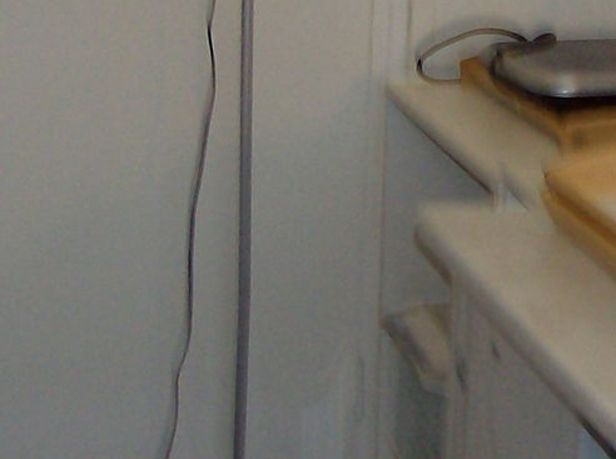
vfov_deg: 12.5
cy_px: 43
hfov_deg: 16.2
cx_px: 721
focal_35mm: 117
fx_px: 2078
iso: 200
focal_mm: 6
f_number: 2.8
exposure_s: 1/60
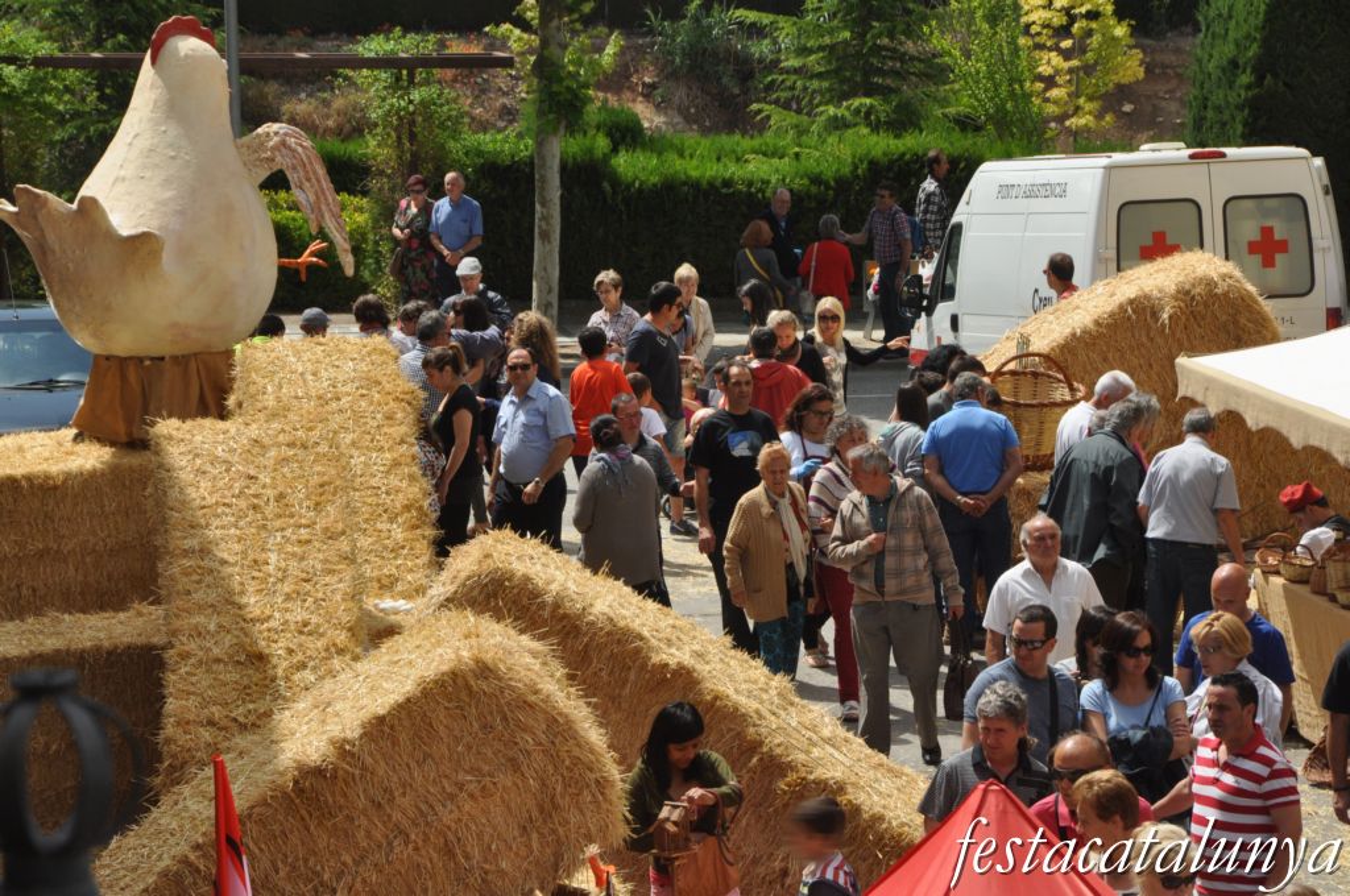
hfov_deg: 14.4
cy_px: 448
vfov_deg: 9.6
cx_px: 675
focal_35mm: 142
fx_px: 5337
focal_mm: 95
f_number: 13
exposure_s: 1/640
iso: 500
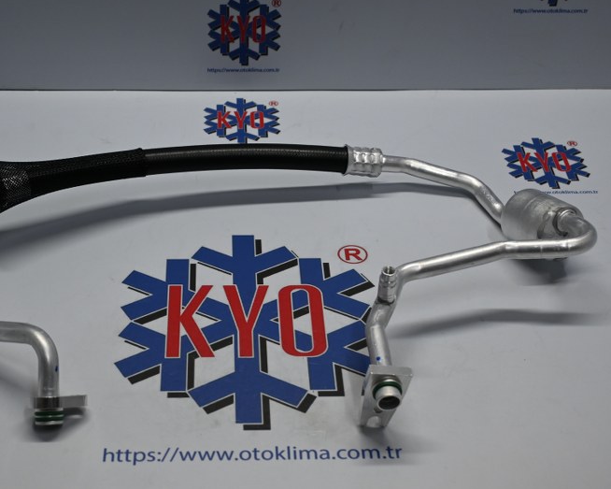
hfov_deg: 30.4
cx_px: 239
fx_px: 1121
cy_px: 242
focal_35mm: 62
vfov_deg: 24.6
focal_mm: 36
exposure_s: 1/125
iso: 560
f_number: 5.3
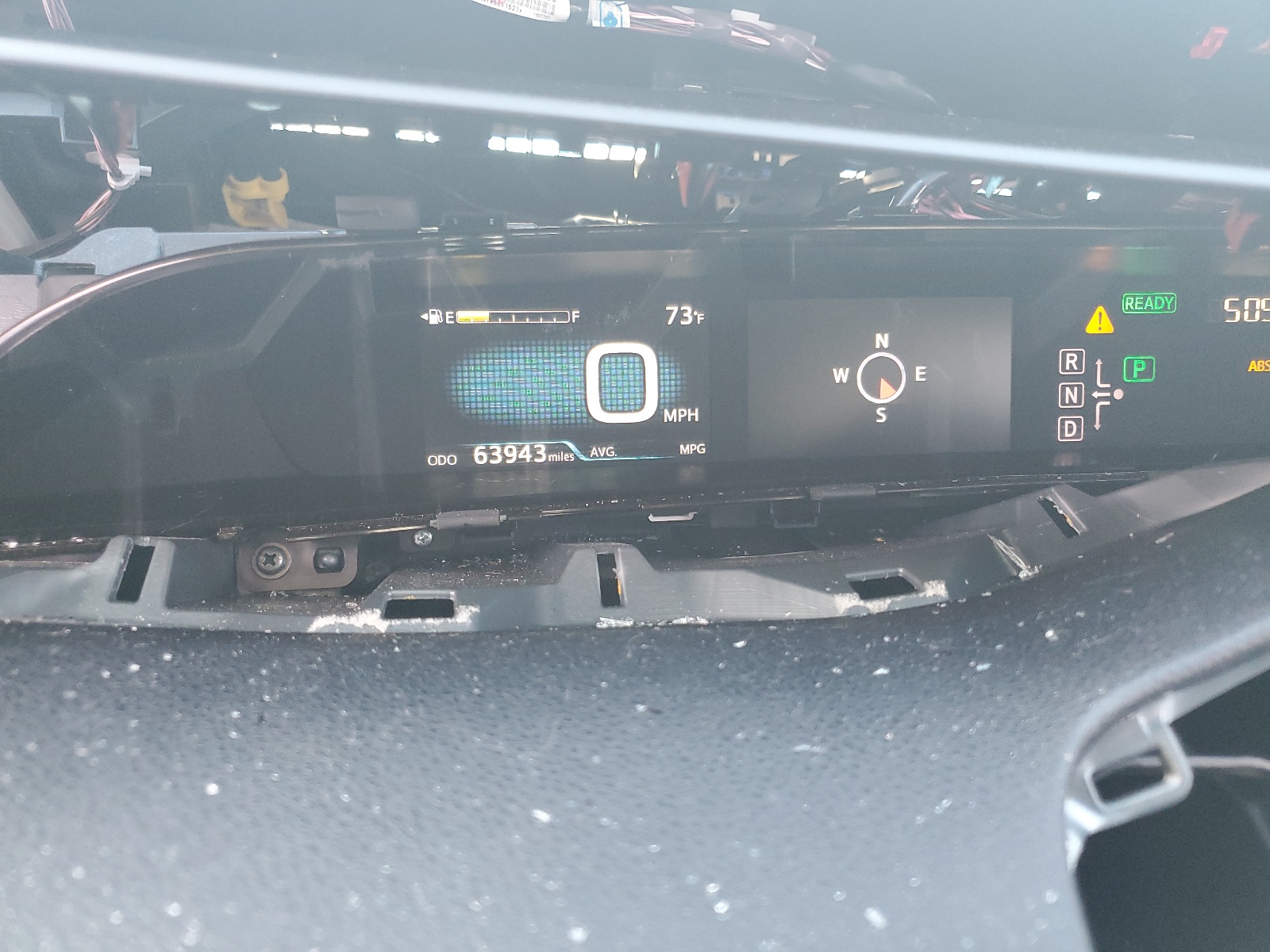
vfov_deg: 53.1
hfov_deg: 67.3
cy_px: 476
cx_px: 635
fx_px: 954
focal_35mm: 26
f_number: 1.5
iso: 183
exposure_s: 1/60.2
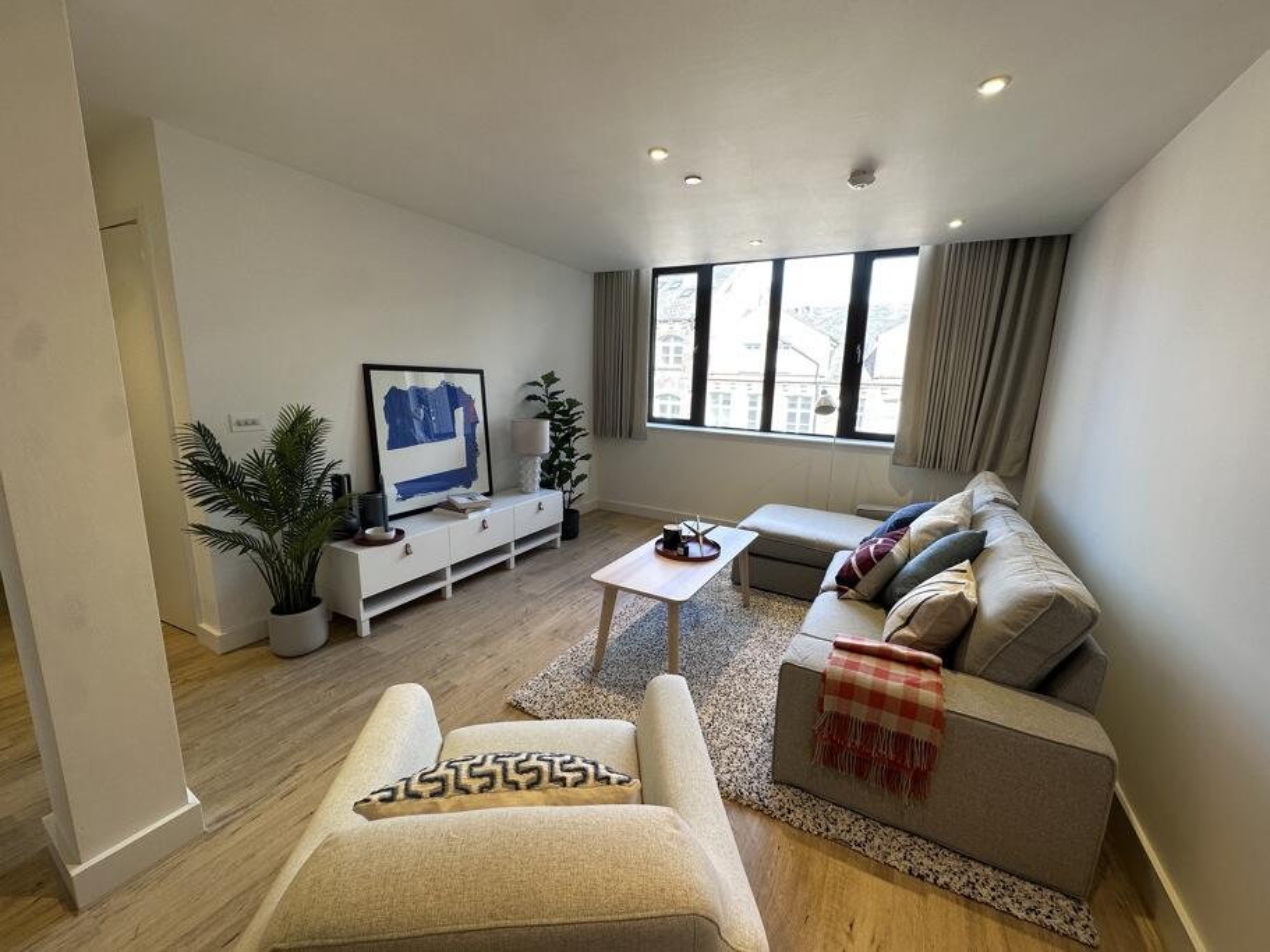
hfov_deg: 102.1
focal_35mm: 14
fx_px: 514
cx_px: 635
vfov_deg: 85.7
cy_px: 476
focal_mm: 2.22
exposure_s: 1/100
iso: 64
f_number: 2.2
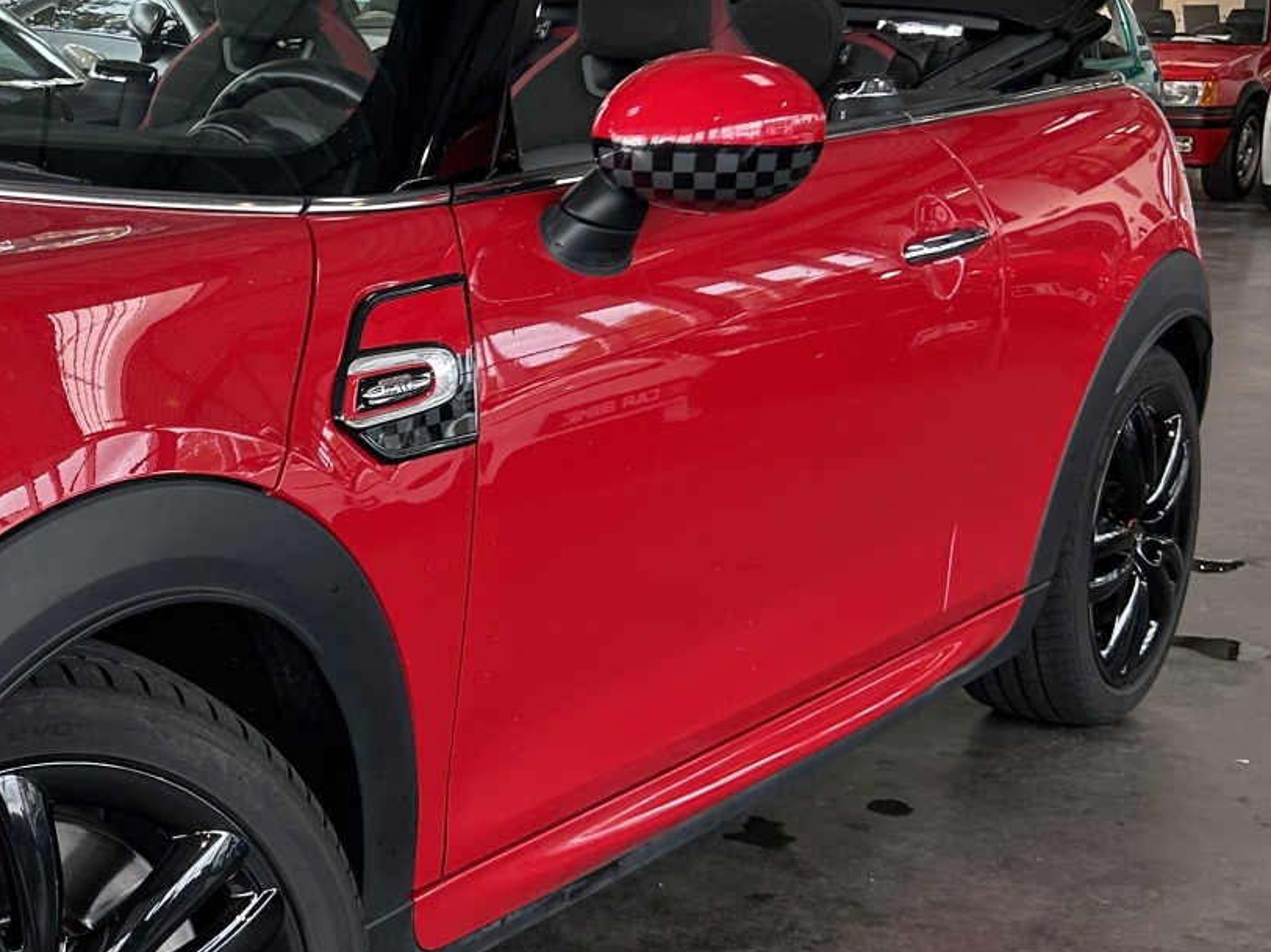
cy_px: 480
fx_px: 2349
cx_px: -52
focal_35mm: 64
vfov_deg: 22.9
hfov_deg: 28.1
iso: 80
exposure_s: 1/126
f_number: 1.5
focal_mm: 5.7
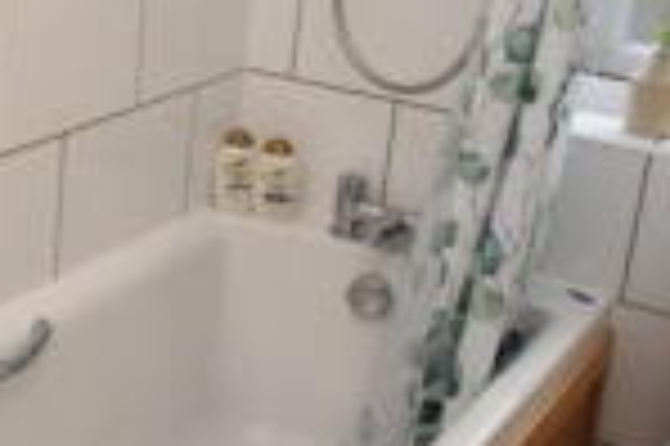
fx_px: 1227
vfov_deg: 20.3
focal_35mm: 66
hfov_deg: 27.7
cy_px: 79
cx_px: -83
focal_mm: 10
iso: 560
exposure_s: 1/125
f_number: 4
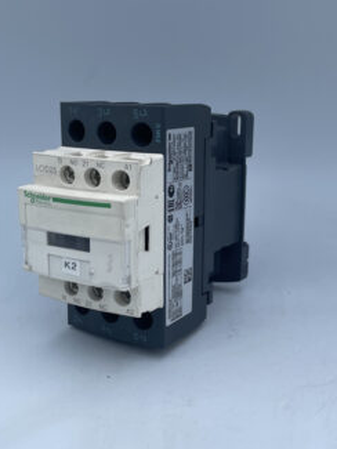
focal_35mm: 32
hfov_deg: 44.1
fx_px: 415
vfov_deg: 56.7
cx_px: 146
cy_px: 209
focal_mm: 4.2
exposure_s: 1/1770
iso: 32
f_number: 1.6
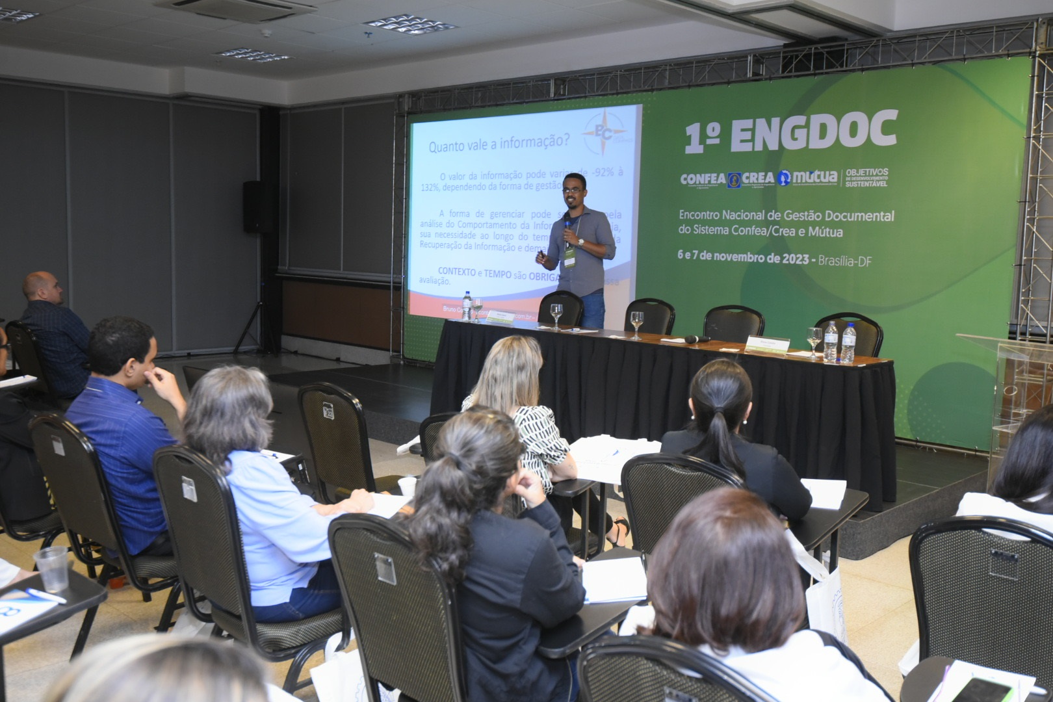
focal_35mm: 35
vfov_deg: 37.9
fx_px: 1024
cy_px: 351
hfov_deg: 54.4
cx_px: 526
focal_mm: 35
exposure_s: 1/125
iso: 3200
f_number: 4
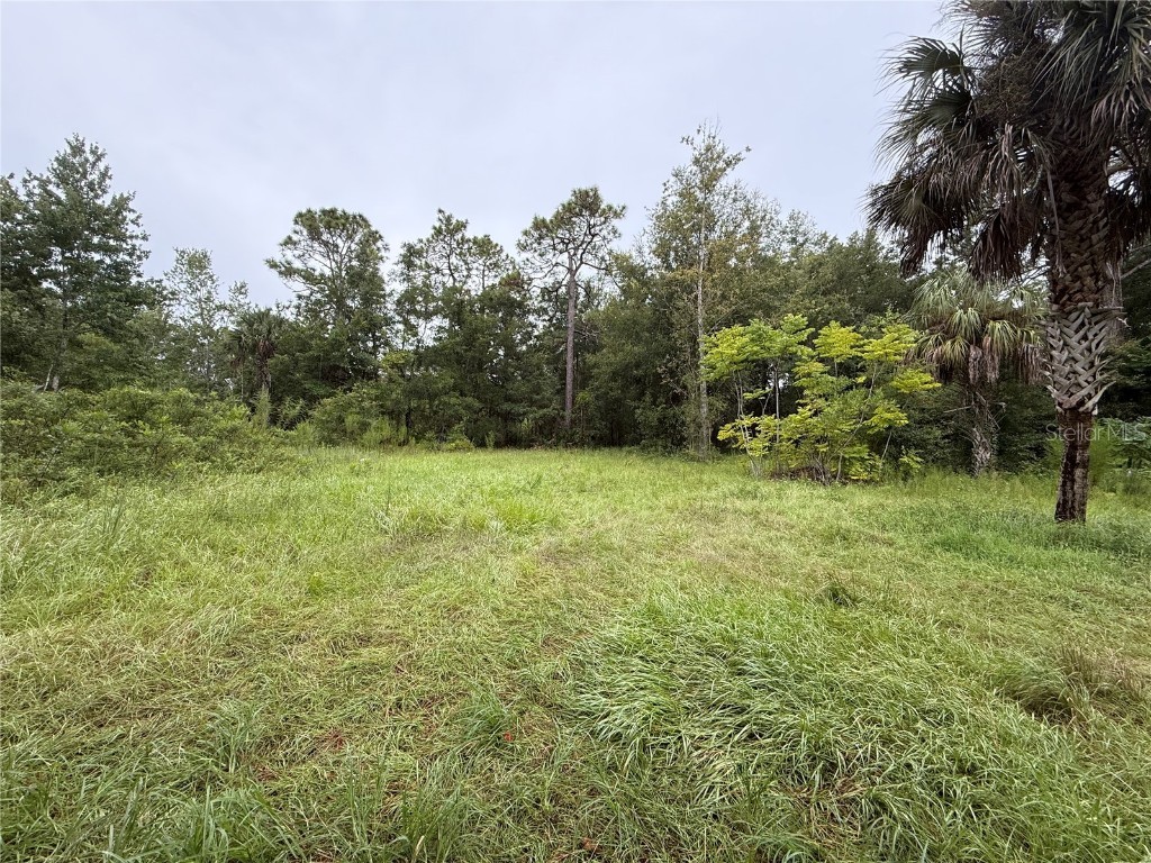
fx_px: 466
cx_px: 576
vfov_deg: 85.7
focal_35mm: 14
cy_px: 432
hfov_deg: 102.1
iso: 64
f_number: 2.2
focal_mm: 2.22
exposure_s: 1/106
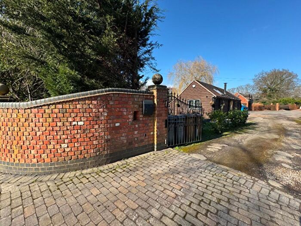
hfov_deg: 102.1
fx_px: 122
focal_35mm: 14
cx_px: 150
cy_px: 113
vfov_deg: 85.7
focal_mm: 2.22
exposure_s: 1/544
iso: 40
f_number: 2.2
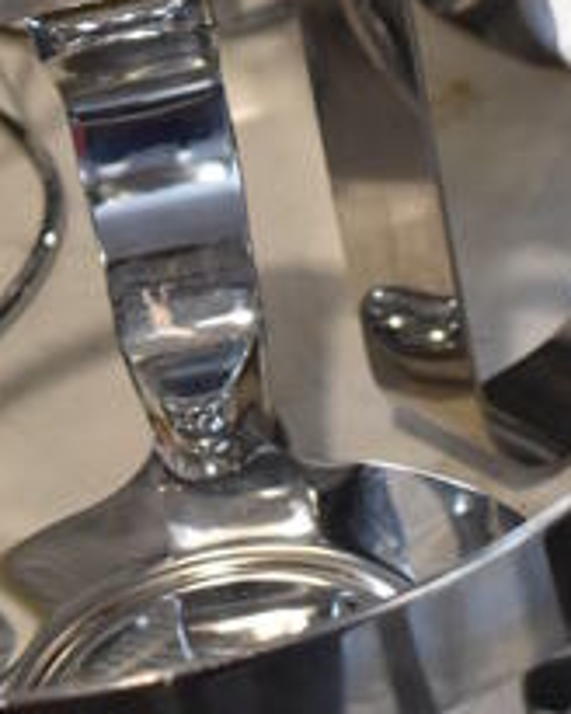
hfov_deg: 10.7
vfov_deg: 12.9
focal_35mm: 144
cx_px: 418
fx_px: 3044
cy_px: -259
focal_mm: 23
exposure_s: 1/200
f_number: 3.8
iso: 800
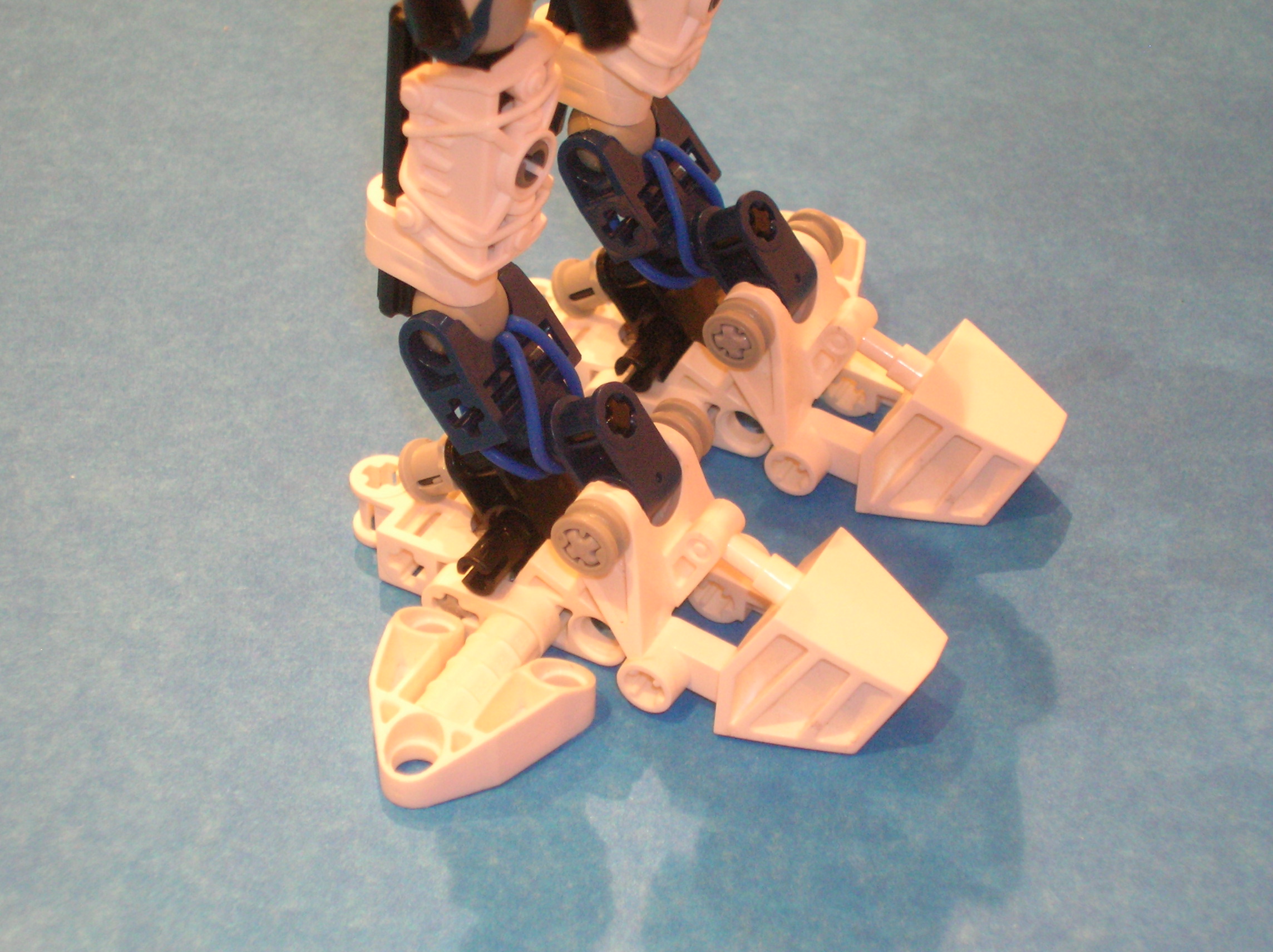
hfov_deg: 26.4
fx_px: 2719
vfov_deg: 19.9
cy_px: 476
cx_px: 636
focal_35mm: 74
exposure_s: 1/3.5
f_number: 4
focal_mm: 12.3
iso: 200
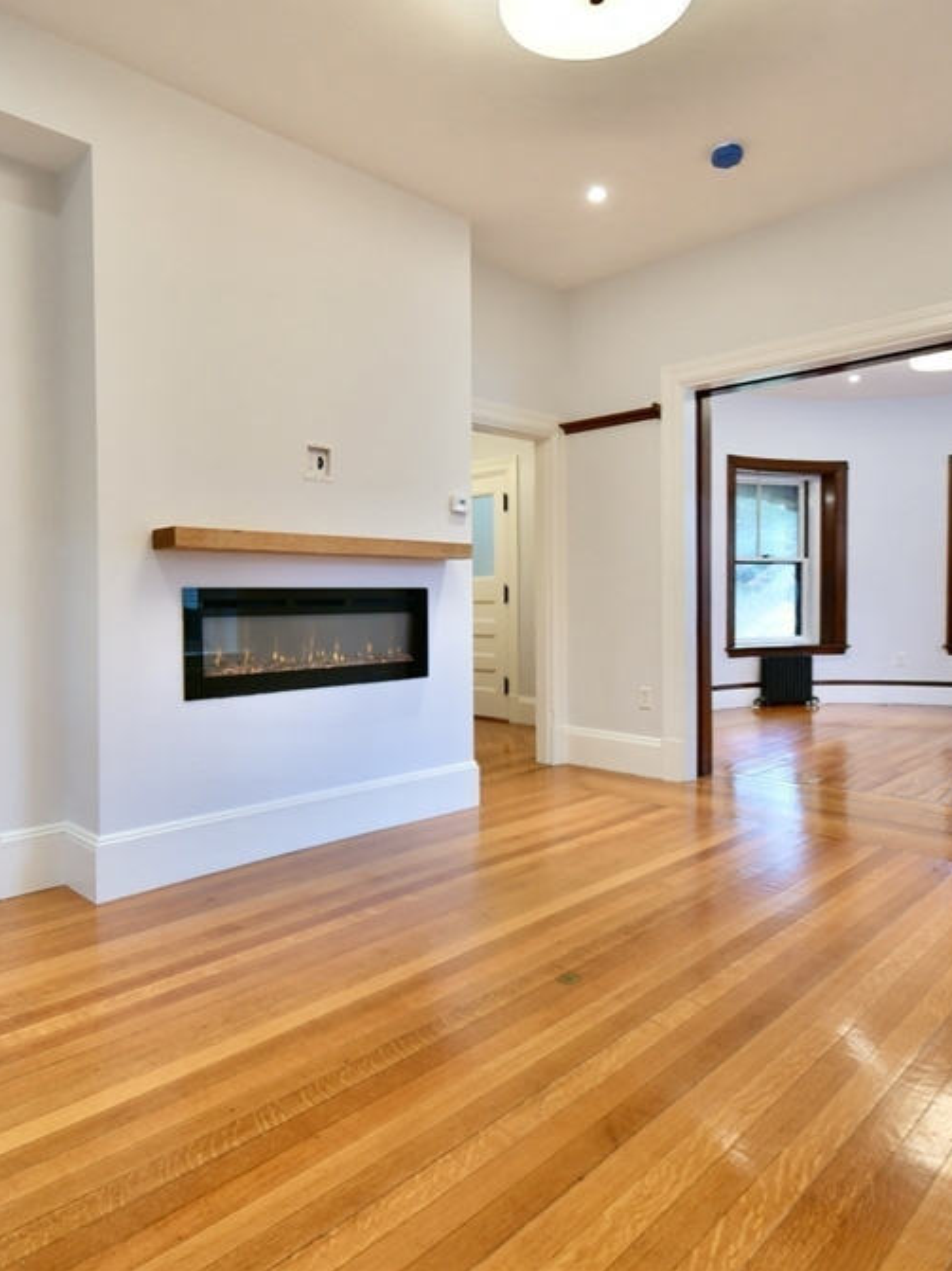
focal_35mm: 22
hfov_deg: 61.0
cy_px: 630
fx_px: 807
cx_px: 449
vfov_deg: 76.4
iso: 320
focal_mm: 10
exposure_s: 1/30
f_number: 4.5
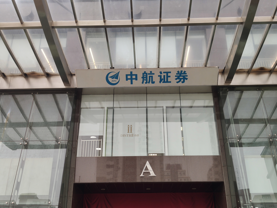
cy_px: 104
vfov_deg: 37.7
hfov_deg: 49.0
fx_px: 304
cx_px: 138
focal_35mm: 38
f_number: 1.75
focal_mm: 4.75
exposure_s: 1/118
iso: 112
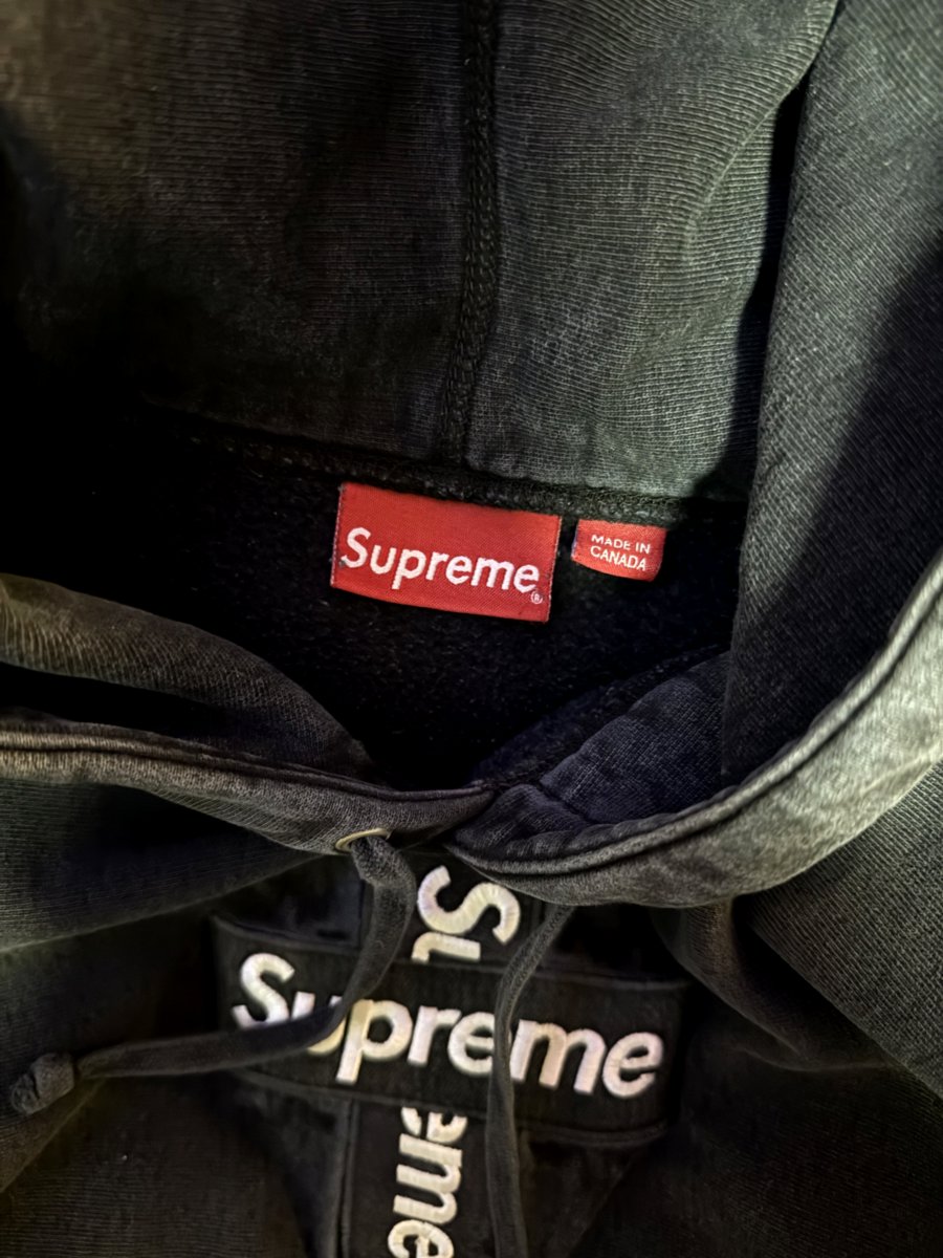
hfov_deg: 56.8
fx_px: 872
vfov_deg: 71.6
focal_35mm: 24
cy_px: 629
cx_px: 472
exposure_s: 1/33
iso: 2500
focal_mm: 6.76
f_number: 1.78
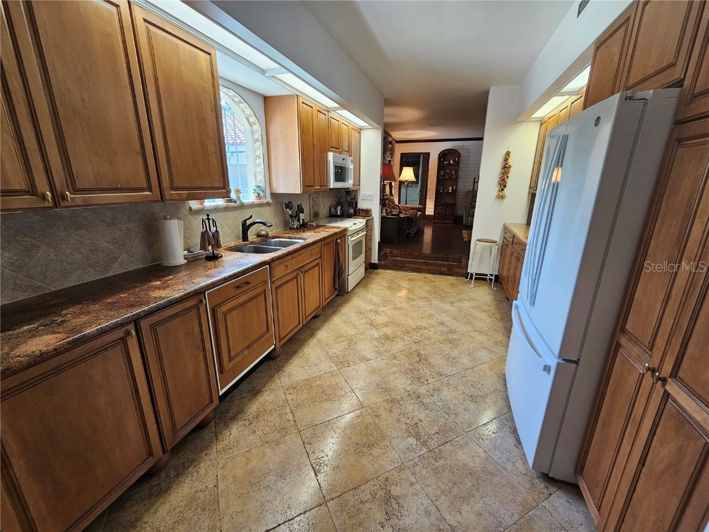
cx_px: 354
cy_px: 266
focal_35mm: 13
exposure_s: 1/60
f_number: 2.2
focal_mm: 2.2
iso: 125
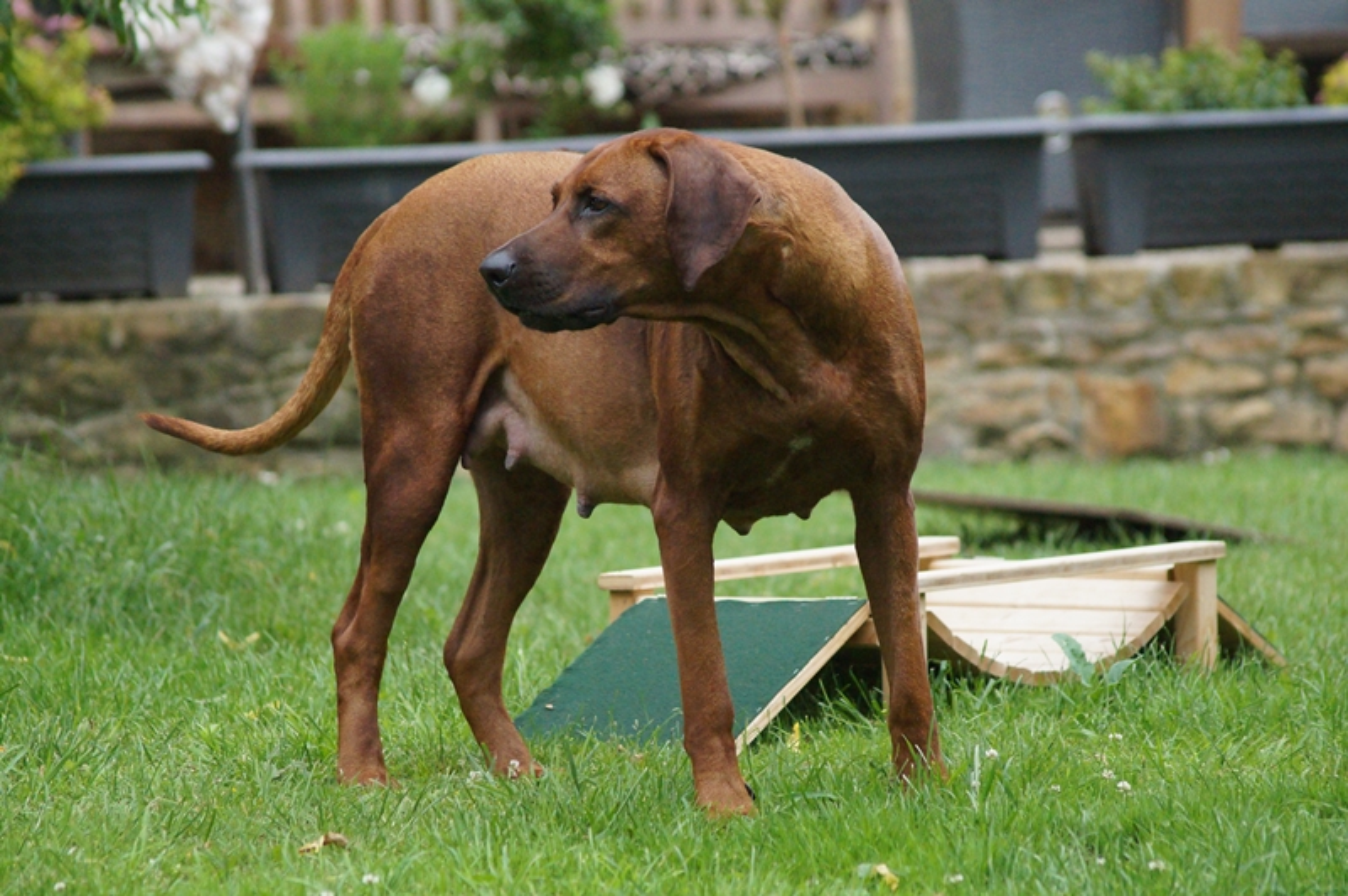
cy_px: 448
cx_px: 674
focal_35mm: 225
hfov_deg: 9.2
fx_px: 8418
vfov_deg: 6.1
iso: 2500
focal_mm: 150
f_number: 4.5
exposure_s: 1/2000
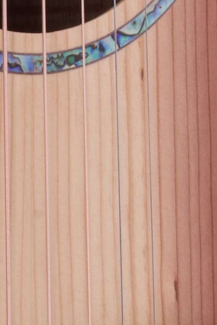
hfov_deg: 5.2
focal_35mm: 259
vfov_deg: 7.9
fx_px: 2342
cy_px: 204
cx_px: -162
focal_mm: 34
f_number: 22
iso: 100
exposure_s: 1/50
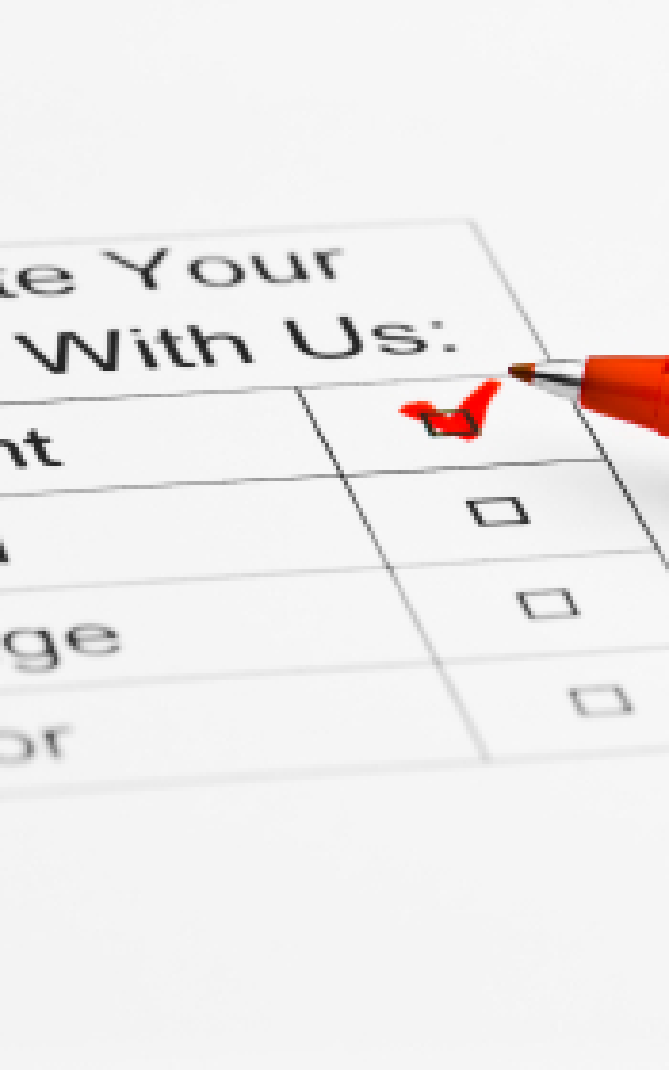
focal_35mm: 243
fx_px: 7082
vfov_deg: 8.6
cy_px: 533
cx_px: 99
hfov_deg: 5.4
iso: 100
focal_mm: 105
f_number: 9
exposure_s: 1/250
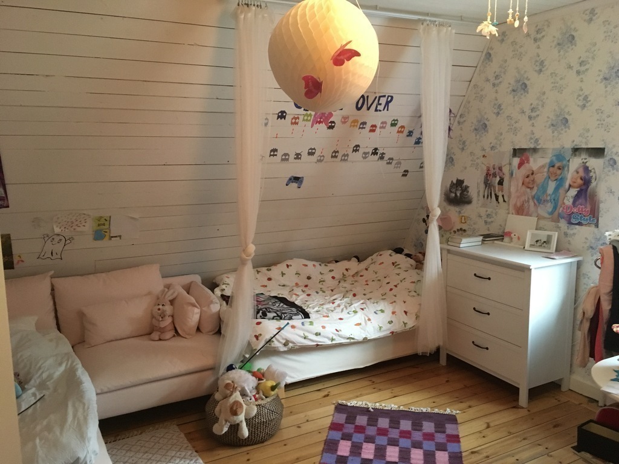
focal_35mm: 29
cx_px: 310
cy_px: 232
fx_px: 519
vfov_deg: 48.2
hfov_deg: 61.7
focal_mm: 4.15
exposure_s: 1/17
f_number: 2.2
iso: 250
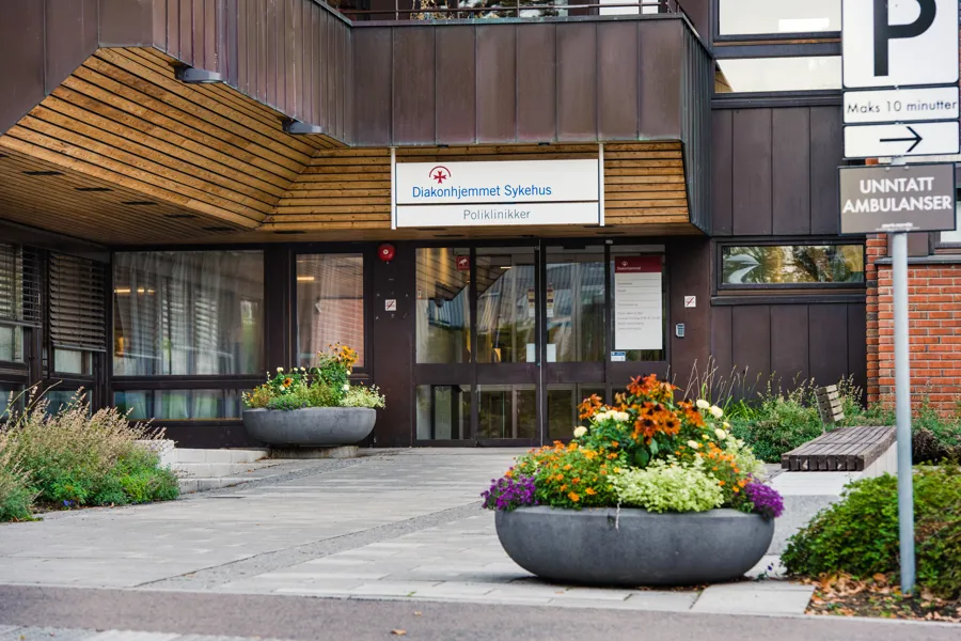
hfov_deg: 15.8
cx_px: 480
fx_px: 3470
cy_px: 320
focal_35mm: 130
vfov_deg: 10.5
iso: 800
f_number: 6.3
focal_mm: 130
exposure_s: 1/400
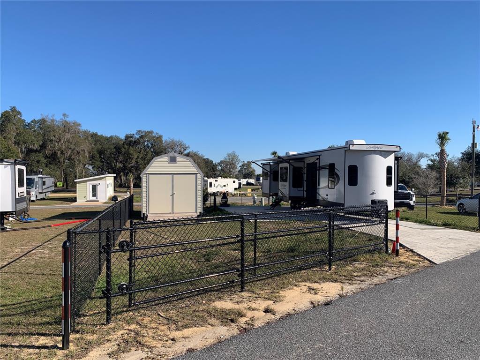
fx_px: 361
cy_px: 180
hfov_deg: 67.3
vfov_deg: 53.1
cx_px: 240
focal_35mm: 26
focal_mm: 4.25
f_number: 1.8
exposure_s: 1/2114
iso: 25
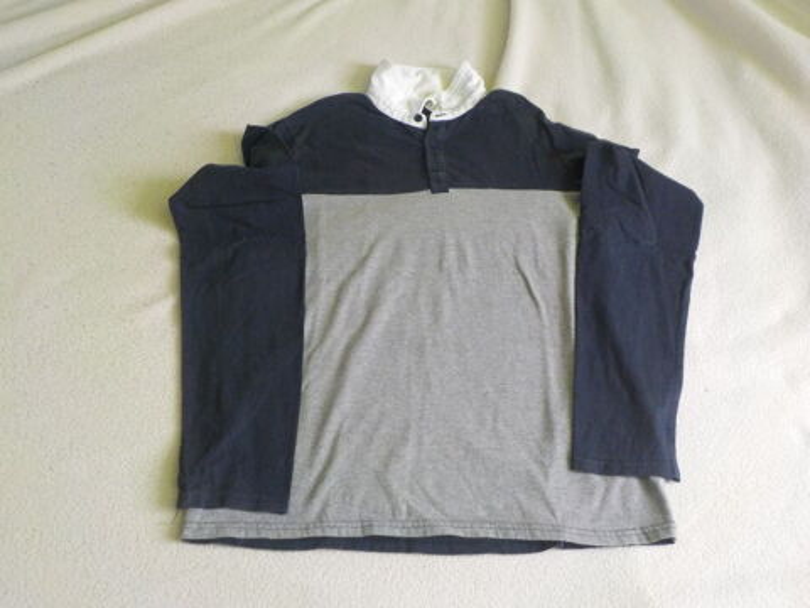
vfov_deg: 46.8
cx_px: 405
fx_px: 702
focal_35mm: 30
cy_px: 304
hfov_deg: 60.0
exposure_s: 1/30
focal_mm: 4.1
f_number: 3.3
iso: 400
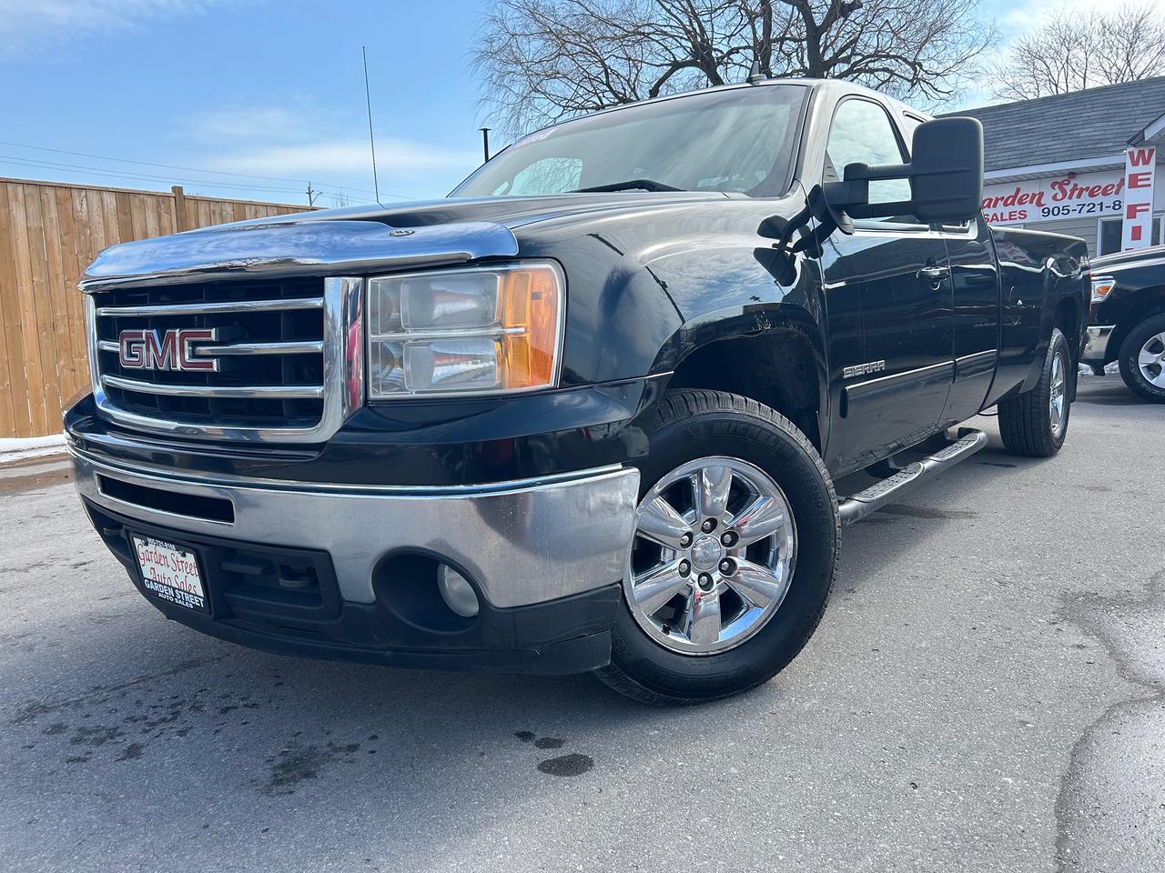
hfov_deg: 67.3
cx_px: 582
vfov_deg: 53.1
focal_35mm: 26
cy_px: 436
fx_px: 875
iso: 50
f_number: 1.5
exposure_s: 1/2045
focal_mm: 5.7
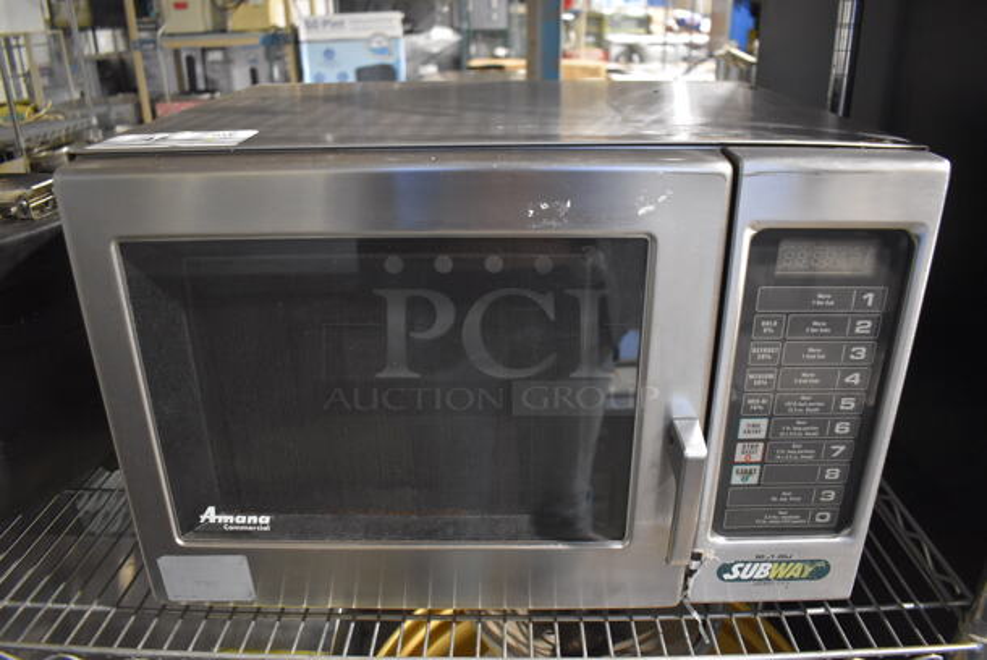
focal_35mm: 27
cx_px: 494
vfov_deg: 48.0
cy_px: 330
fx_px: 741
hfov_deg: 67.3
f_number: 3.5
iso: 2800
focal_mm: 18
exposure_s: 1/30
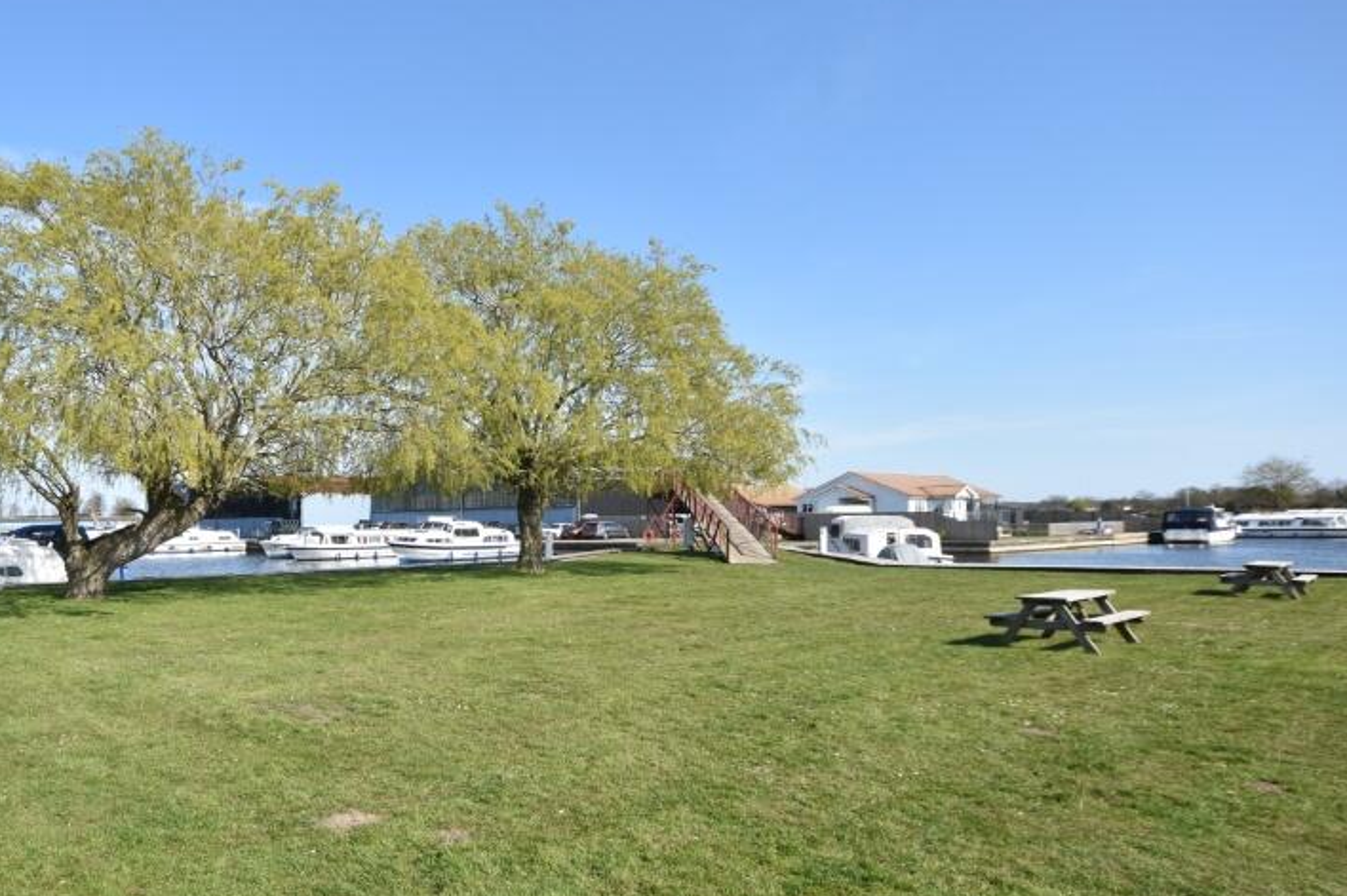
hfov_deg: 67.0
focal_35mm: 26
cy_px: 530
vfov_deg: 49.2
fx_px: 972
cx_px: 419
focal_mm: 12
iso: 200
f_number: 9
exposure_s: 1/320
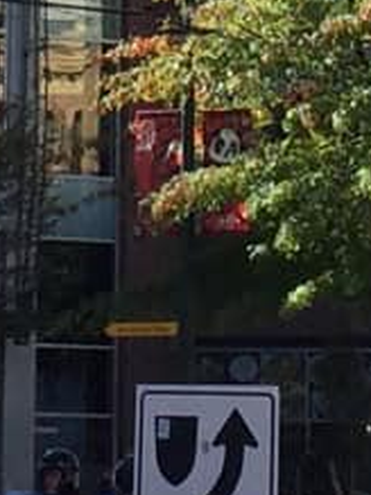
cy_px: -594
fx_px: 3876
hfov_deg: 5.5
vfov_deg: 7.0
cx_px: 79
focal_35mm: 271
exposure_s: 1/1130
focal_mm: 4.2
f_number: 2.2
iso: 32
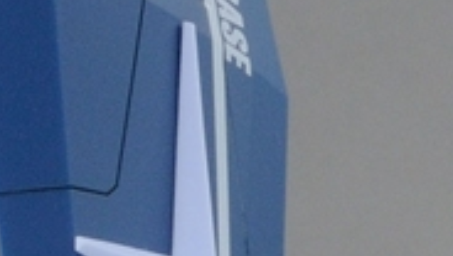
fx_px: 5568
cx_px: -469
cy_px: 271
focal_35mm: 463
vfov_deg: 2.6
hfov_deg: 4.6
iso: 200
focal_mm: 34
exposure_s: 1/80
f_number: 22
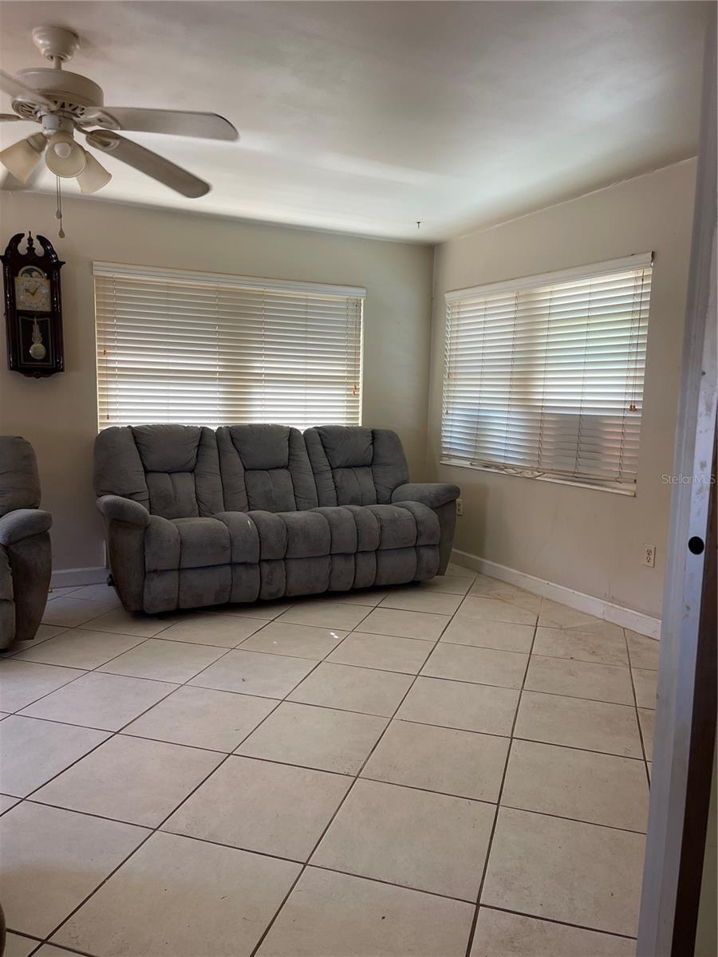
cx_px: 359
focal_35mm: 25
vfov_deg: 69.4
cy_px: 478
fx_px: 691
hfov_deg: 54.9
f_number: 1.6
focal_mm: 5.1
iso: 80
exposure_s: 1/60
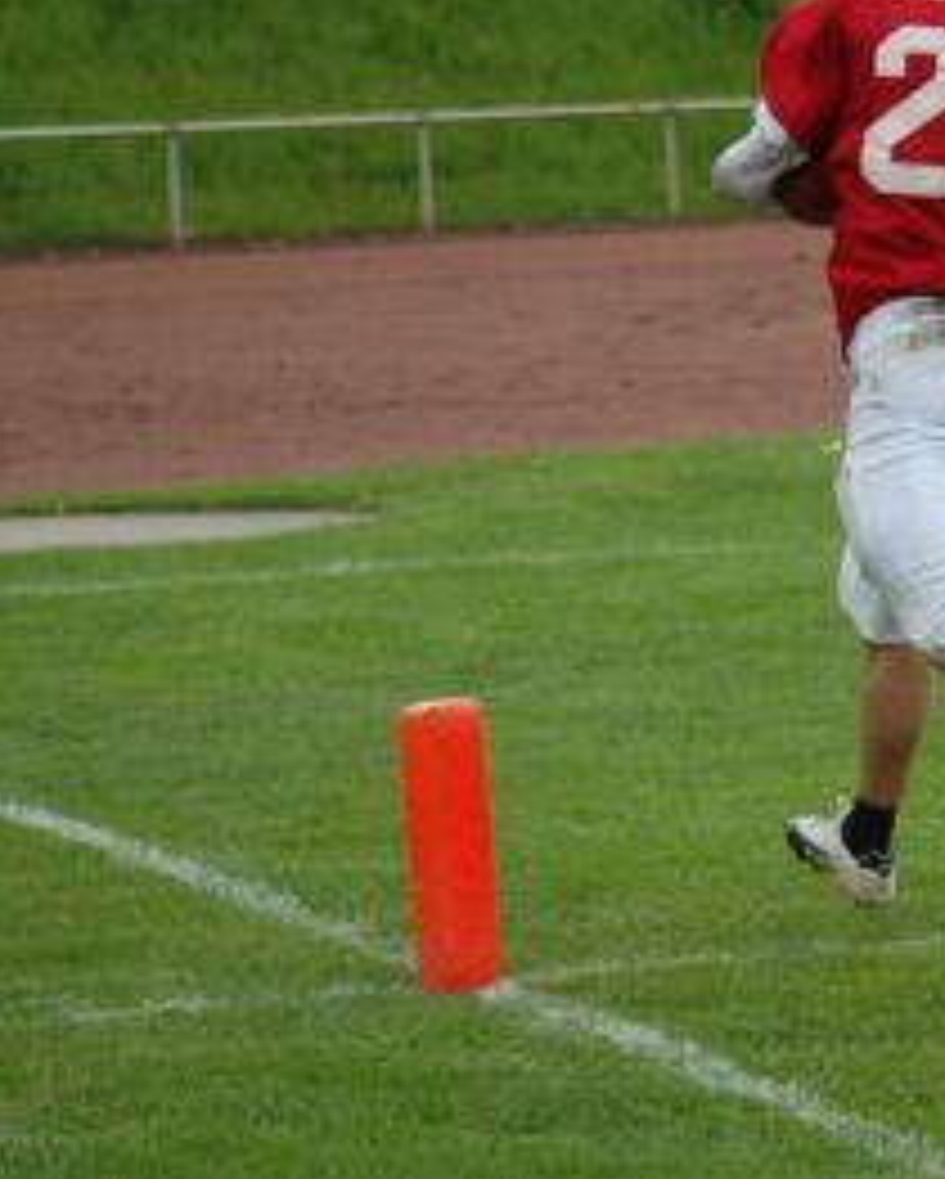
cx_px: 866
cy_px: 518
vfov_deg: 11.3
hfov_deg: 9.1
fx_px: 5936
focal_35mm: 170
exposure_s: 1/1000
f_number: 4
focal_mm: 70
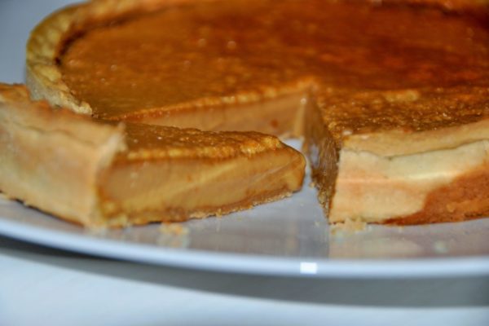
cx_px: 244
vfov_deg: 9.6
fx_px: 1935
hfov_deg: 14.4
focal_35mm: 142
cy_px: 163
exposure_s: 1/125
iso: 200
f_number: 5.6
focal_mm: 95
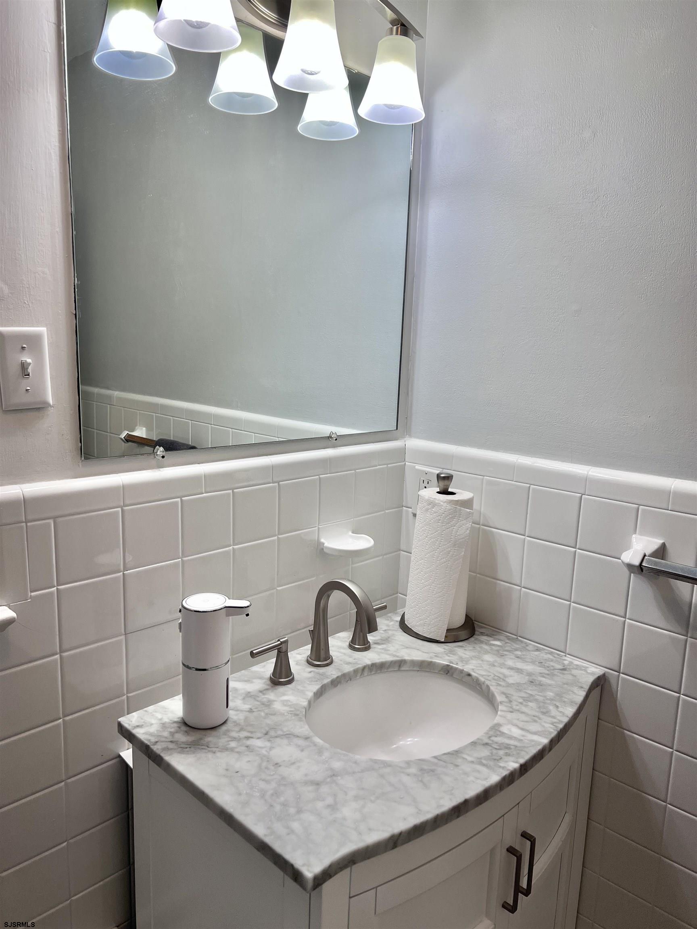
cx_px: 348
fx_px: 698
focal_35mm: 26
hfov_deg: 53.1
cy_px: 464
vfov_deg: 67.3
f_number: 1.5
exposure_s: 1/221
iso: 40
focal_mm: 5.7
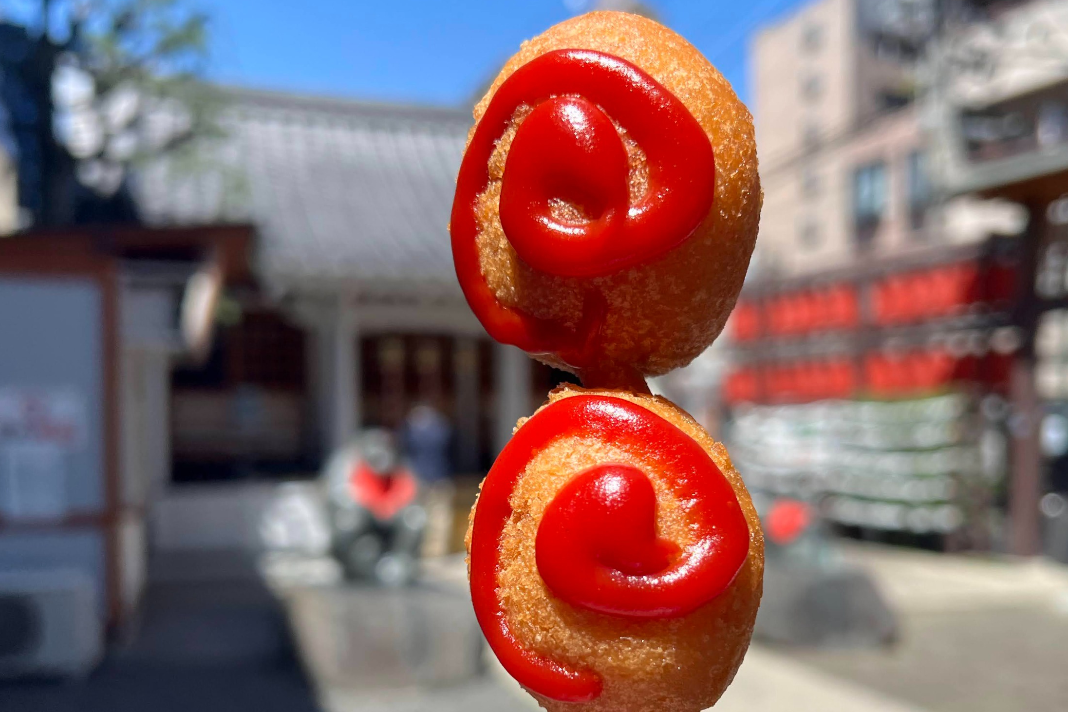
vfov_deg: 35.4
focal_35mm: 37
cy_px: 502
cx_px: 597
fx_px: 1098
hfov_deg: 51.8
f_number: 1.5
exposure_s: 1/2695
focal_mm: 5.7
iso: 50
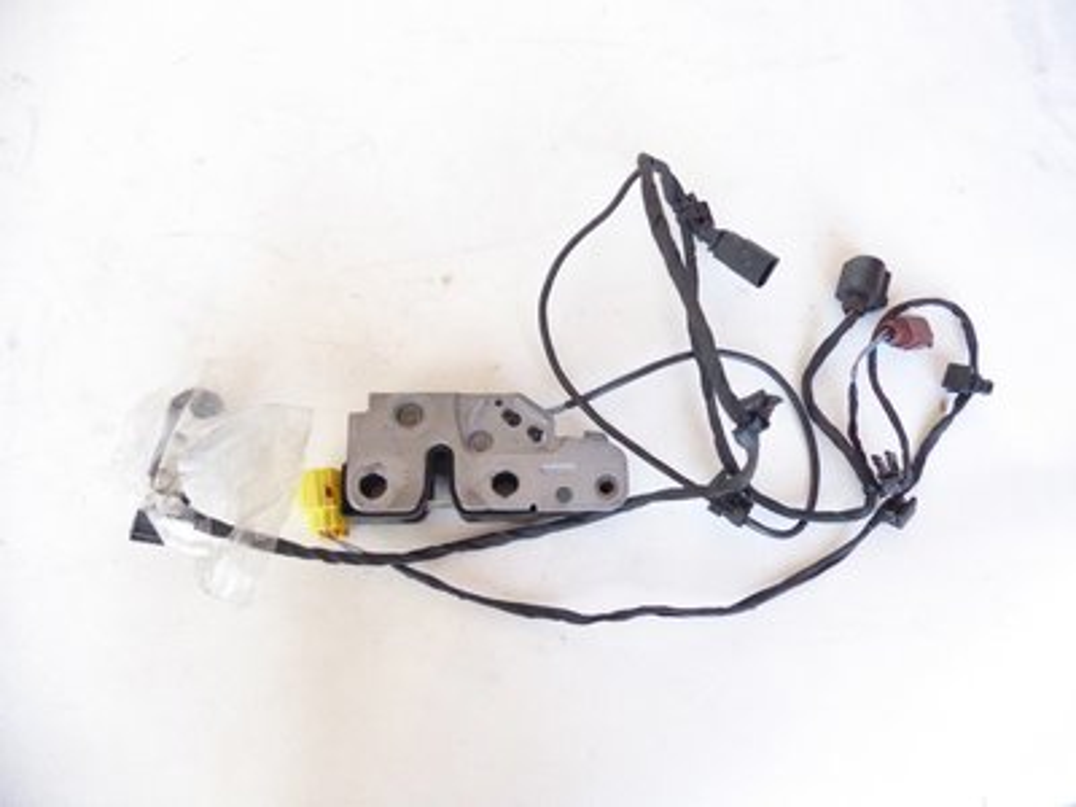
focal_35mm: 24
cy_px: 404
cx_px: 538
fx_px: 746
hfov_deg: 71.6
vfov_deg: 56.8
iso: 1600
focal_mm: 4.3
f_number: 3.3
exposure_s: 1/125
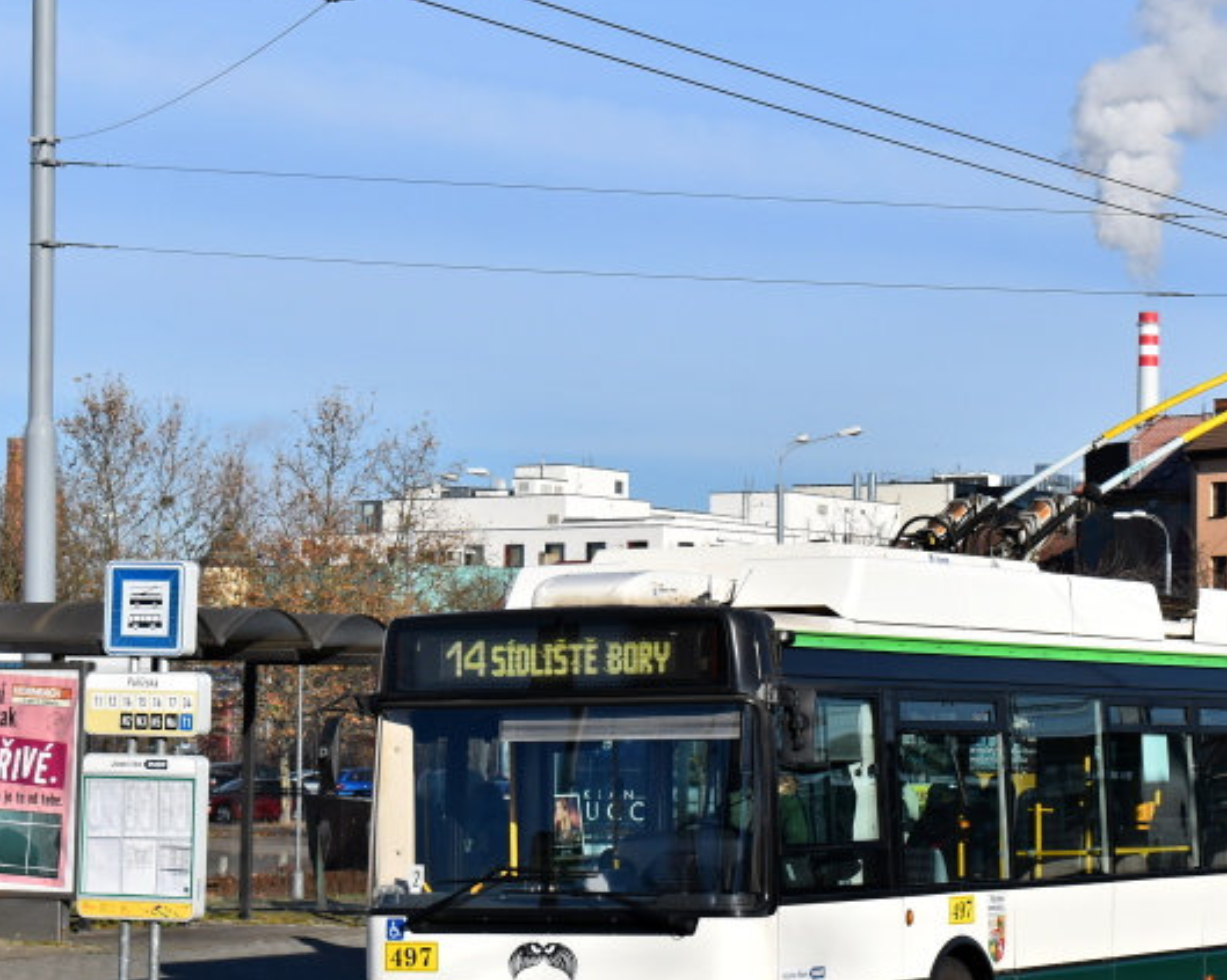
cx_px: 823
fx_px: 3958
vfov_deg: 14.1
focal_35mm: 109
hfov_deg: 17.6
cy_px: 534
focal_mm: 40
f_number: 11
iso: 200
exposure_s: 1/500
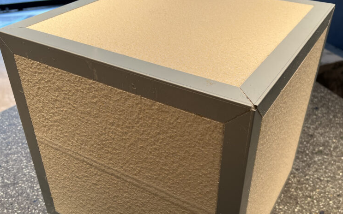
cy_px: 116
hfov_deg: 51.5
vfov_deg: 33.5
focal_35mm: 38
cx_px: 176
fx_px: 355
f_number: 1.5
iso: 32
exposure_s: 1/120
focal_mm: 5.7
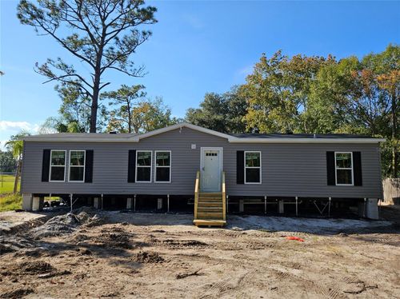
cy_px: 150
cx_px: 200
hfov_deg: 74.0
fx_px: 266
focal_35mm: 23
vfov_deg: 58.8
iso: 25
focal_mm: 5.4
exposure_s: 1/2000
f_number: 1.8
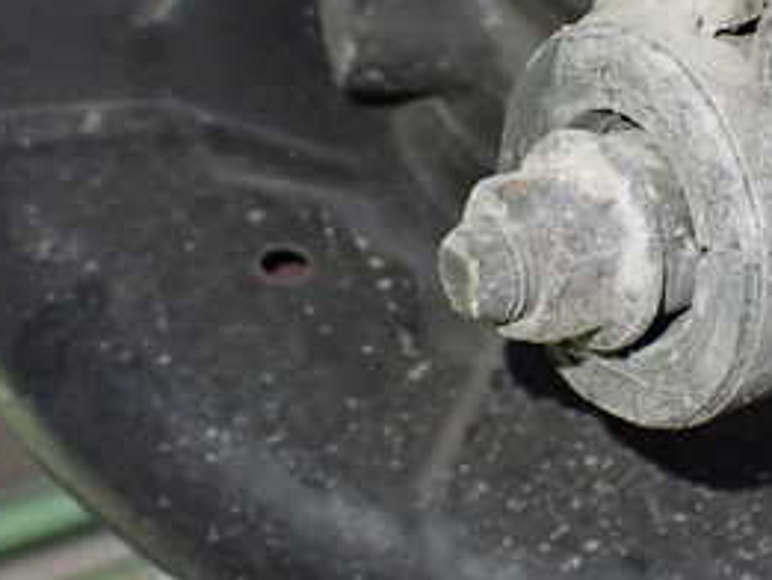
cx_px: 609
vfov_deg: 21.3
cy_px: 207
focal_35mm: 69
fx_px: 1540
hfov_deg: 27.6
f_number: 2.3
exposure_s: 1/50
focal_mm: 5.4
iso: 800
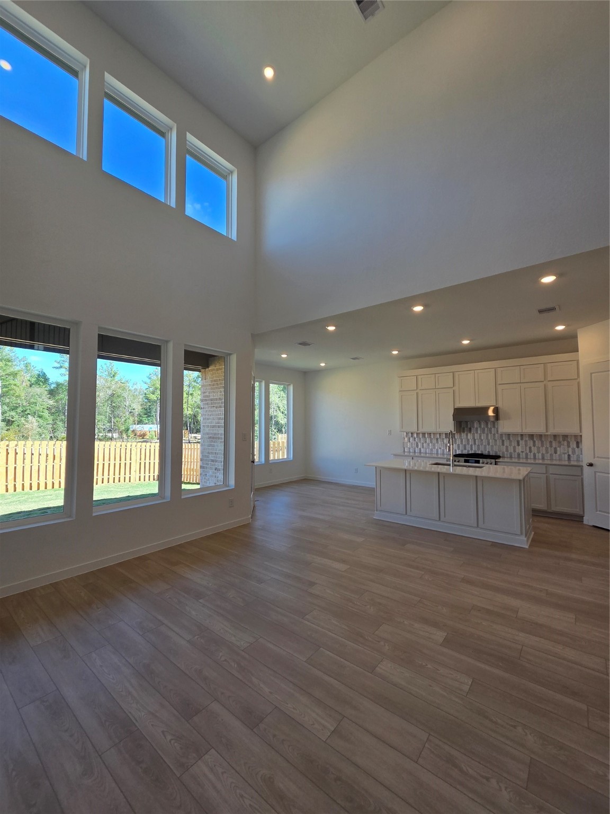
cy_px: 407
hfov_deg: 89.9
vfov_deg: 106.2
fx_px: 305
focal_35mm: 13
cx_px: 305
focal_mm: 2.2
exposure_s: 1/183
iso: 50
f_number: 2.2
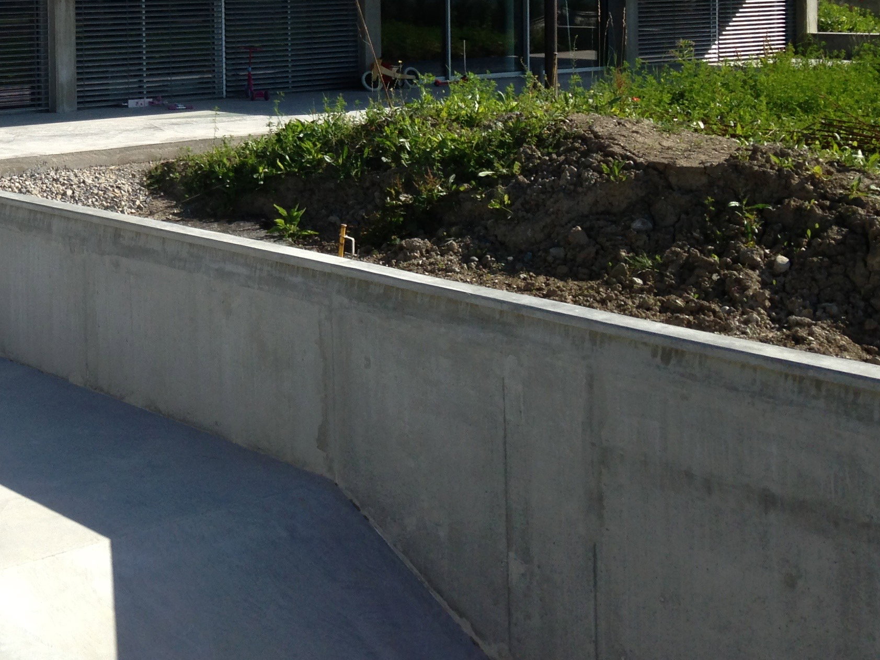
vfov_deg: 22.2
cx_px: 67
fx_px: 1627
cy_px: 29
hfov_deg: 28.9
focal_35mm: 64
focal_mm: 4.13
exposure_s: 1/1261
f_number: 2.4
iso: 50
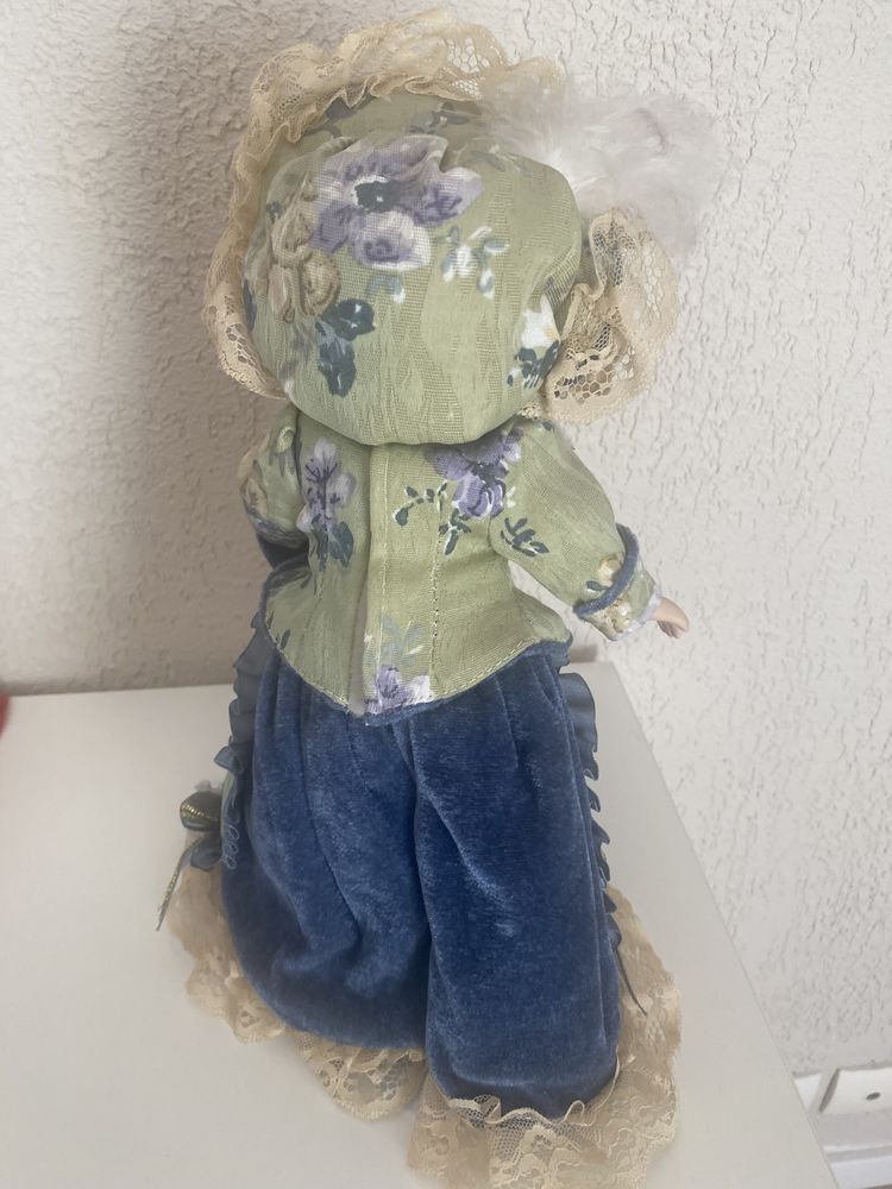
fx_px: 893
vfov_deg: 67.3
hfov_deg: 53.1
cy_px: 594
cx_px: 446
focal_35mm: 26
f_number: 1.8
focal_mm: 4.25
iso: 125
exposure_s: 1/121
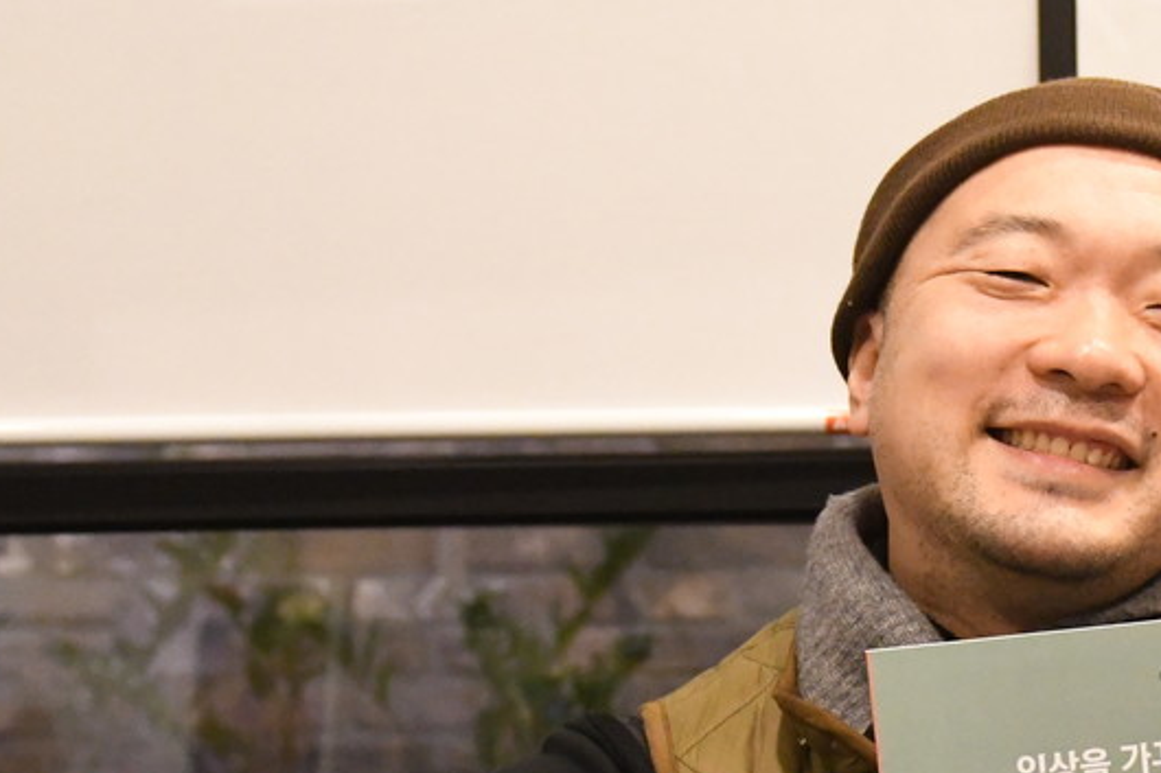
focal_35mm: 87
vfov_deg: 15.6
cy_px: 654
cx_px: 1093
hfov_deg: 22.7
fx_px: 2805
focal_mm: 24
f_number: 2.8
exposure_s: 1/320
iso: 8000
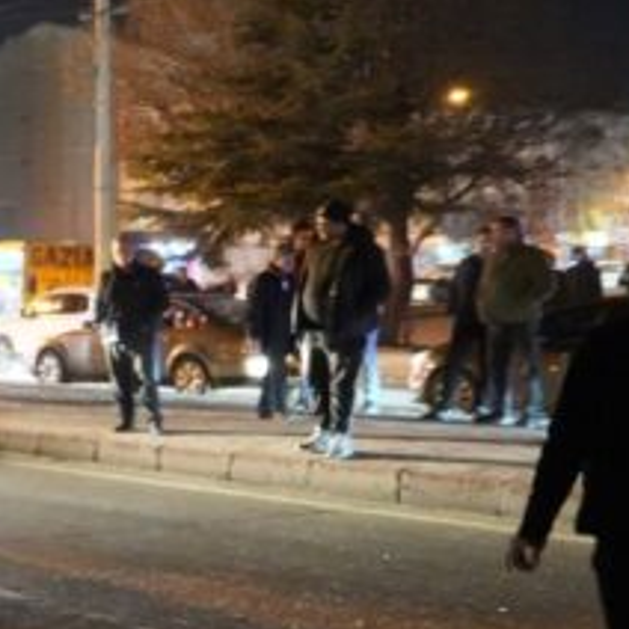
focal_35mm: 77
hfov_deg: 17.7
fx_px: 1583
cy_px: 338
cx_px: -525
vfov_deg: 22.5
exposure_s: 1/15
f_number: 4
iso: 12800
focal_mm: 24
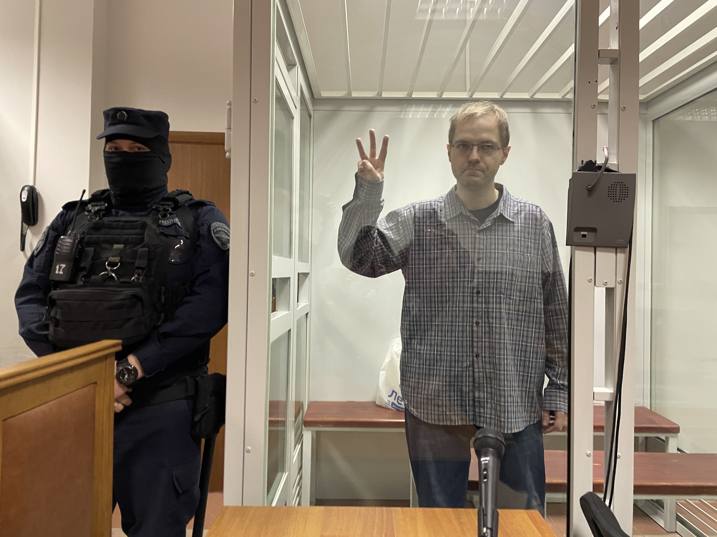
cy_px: 268
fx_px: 539
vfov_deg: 53.1
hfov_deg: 67.3
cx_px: 358
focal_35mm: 26
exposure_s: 1/50
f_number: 1.6
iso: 320
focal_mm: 4.2
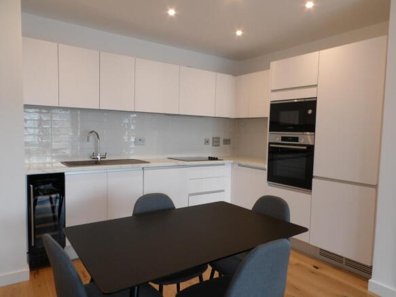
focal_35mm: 24
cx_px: 198
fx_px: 274
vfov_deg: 56.8
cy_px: 148
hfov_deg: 71.6
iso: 199
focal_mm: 4.3
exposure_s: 1/30
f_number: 4.1
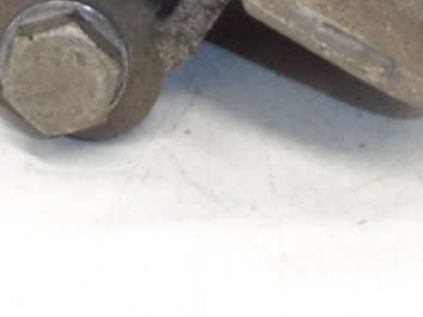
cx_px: 76
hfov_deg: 14.1
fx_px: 1697
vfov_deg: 9.3
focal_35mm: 139
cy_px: -484
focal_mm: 4.3
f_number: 3.5
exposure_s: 1/100
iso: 200
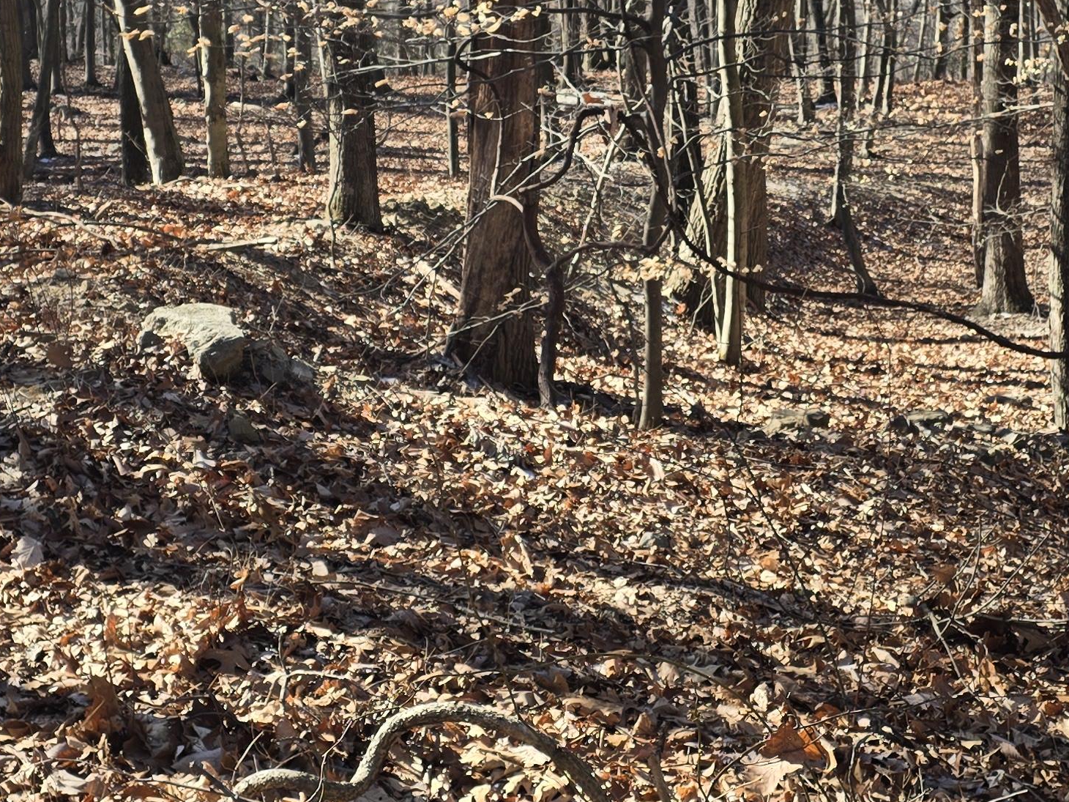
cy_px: 168
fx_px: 1946
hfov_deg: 30.4
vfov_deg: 23.0
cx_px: 751
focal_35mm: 63
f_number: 1.7
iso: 12
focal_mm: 6.3
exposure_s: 1/209
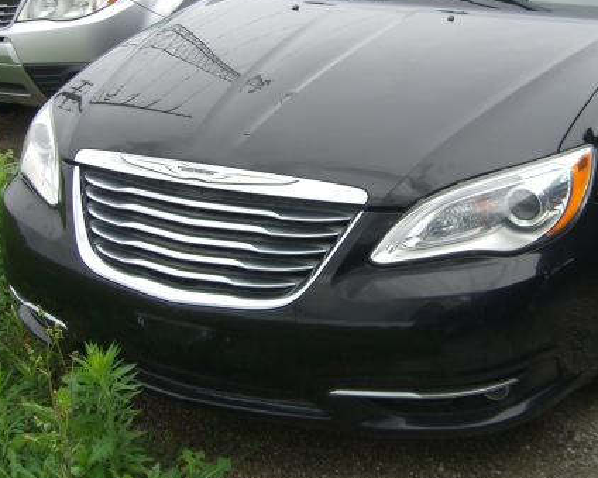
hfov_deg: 33.3
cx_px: 396
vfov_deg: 26.9
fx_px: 991
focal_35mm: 56
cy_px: 149
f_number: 2.8
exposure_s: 1/500
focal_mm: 7.9
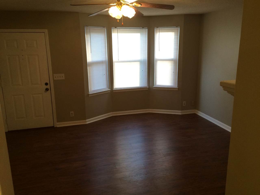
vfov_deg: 48.2
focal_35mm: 29
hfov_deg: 61.7
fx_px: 218
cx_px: 130
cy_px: 98
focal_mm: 4.15
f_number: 2.2
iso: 100
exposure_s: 1/30
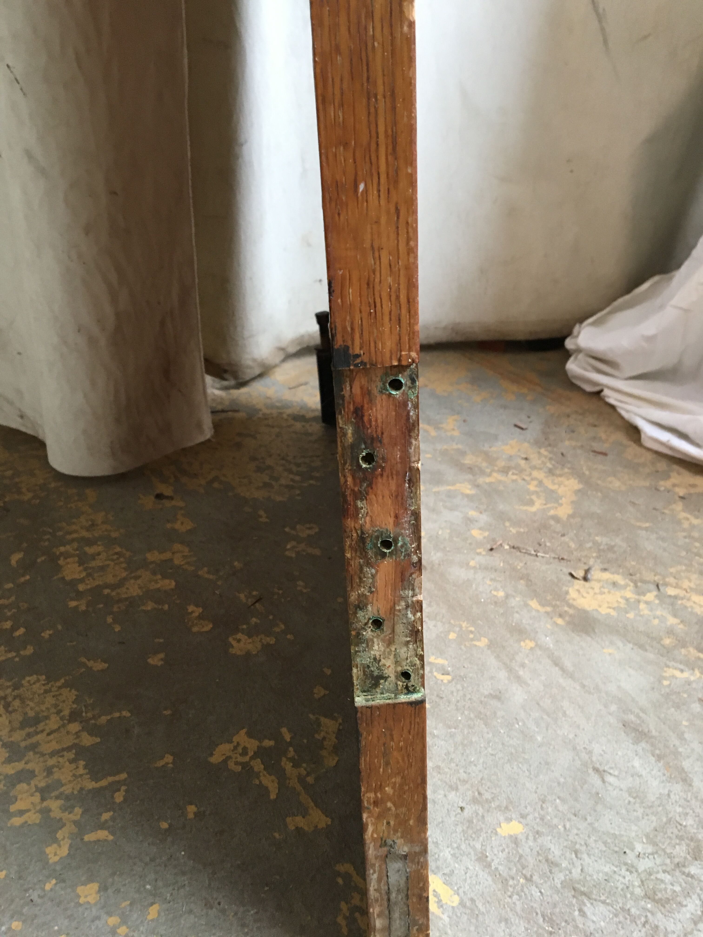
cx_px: 352
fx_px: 785
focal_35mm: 29
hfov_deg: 48.2
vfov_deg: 61.7
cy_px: 468
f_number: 2.2
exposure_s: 1/33
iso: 160
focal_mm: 4.15
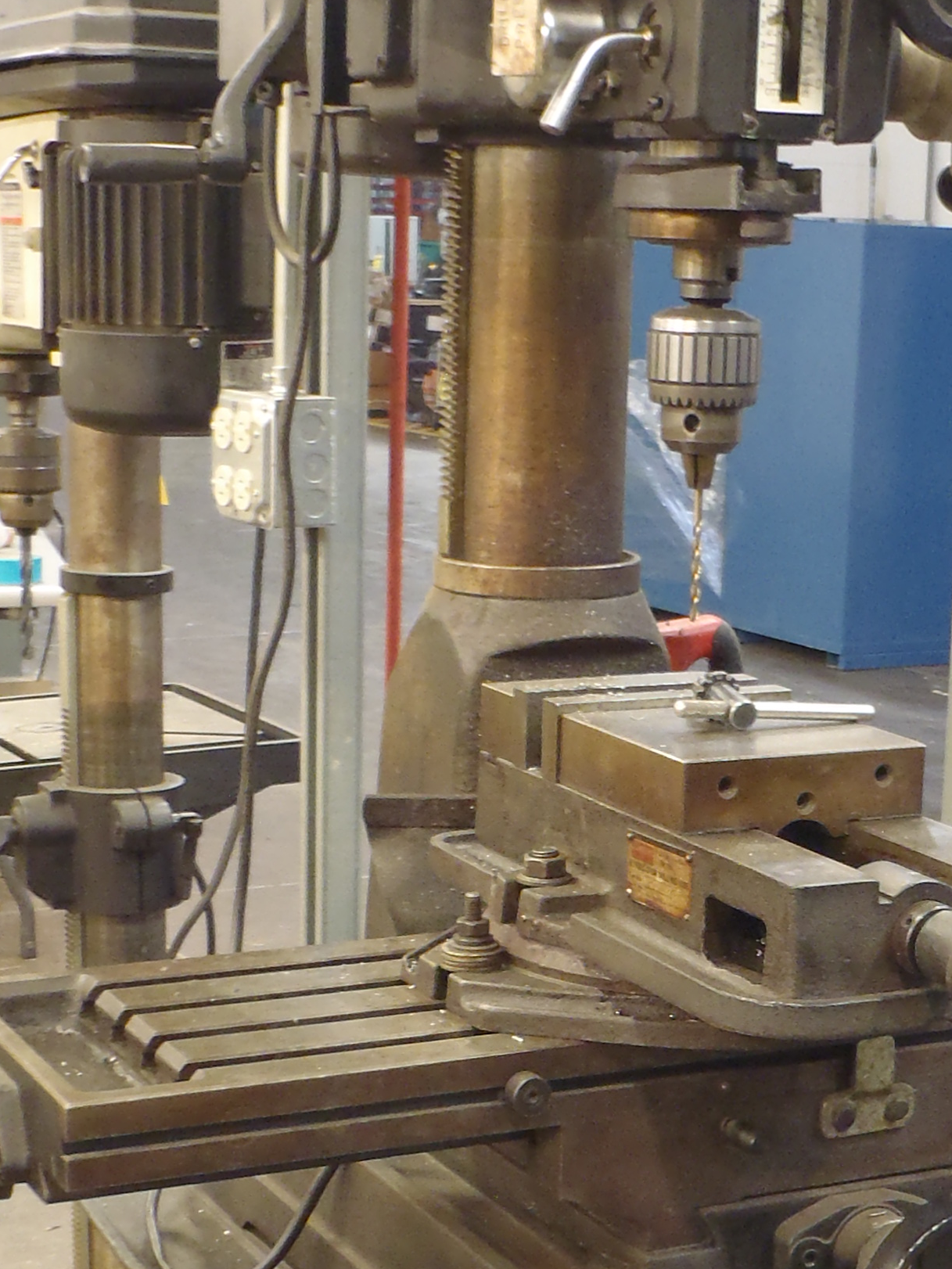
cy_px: 858
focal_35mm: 74
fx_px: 2713
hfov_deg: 19.9
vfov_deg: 26.2
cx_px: 587
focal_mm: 5
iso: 200
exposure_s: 1/5
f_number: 3.9
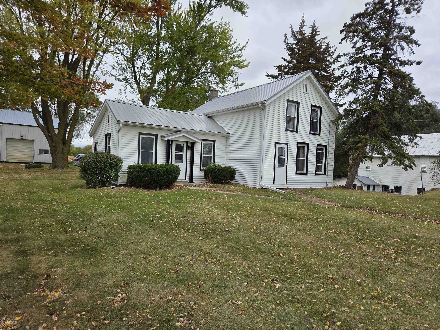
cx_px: 220
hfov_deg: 73.9
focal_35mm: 23
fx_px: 292
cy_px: 165
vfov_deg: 58.9
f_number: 1.8
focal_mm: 5.4
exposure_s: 1/1476
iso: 80
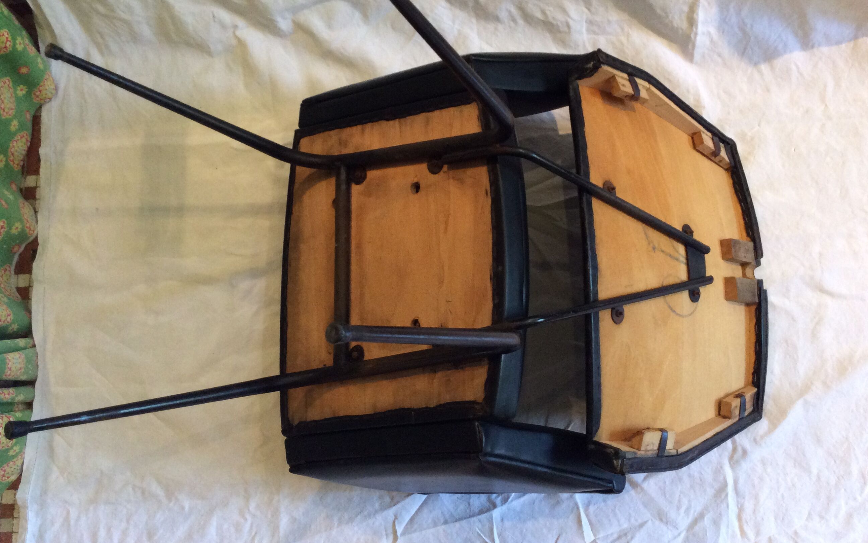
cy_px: 223
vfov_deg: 37.2
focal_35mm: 34
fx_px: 804
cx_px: 435
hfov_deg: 56.7
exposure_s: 1/25
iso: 160
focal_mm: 3.3
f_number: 2.4
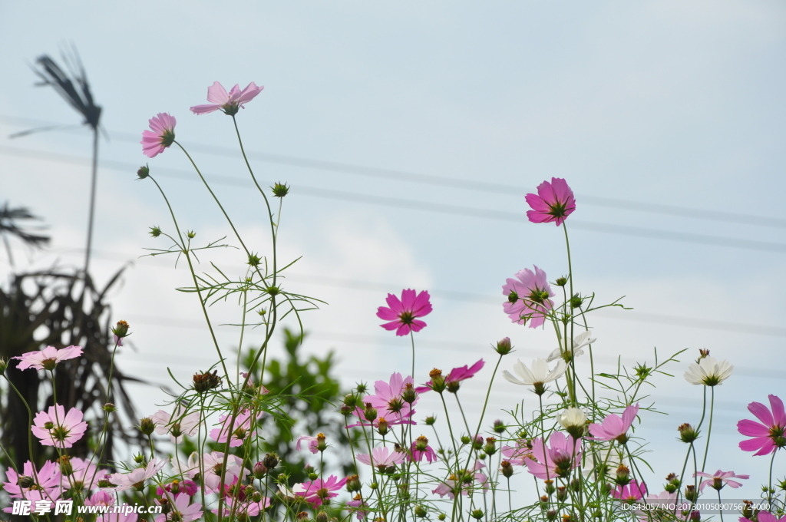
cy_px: 261
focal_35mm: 158
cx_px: 393
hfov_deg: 13.1
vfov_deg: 8.7
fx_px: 3434
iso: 200
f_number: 11
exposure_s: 1/500
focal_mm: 105
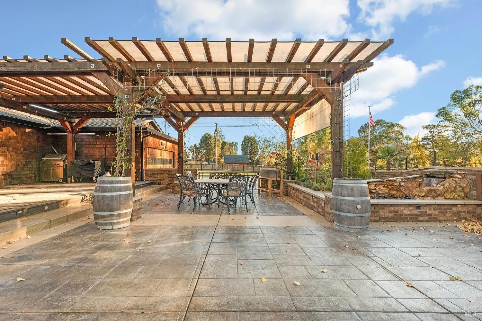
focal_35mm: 16
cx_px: 241
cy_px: 160
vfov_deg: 73.7
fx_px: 214
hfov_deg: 96.8
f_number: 8
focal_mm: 16
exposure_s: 1/60
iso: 3200
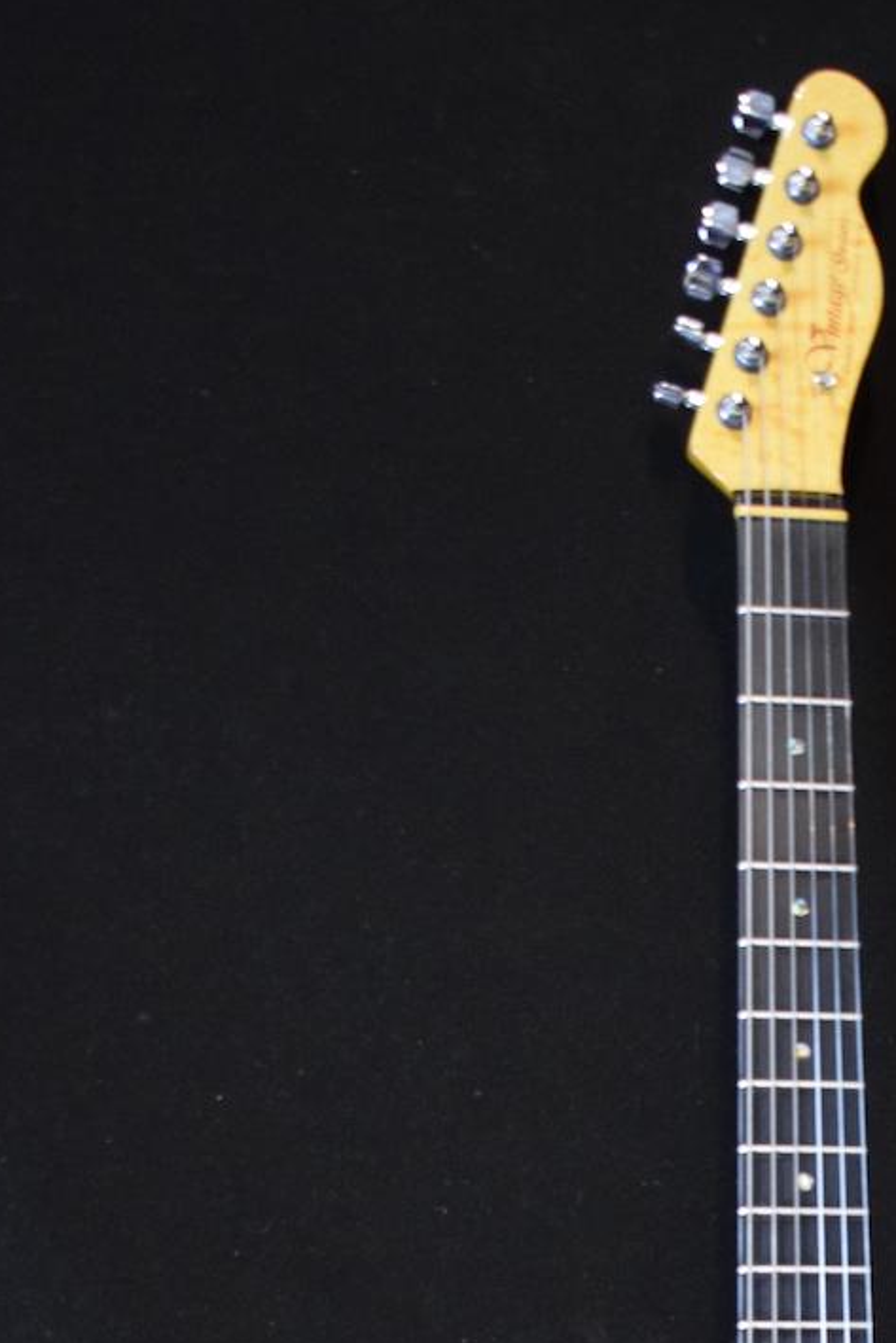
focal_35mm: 92
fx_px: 3435
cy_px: 1349
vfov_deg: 21.3
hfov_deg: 14.7
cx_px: 773
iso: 2800
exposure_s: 1/30
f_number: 4.2
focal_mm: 29
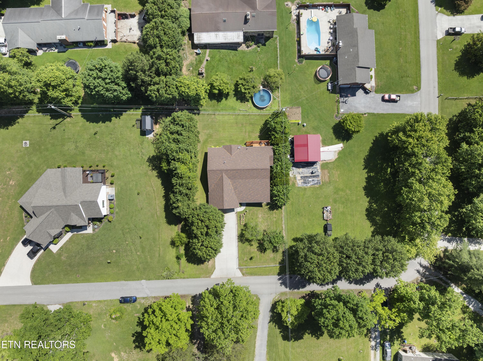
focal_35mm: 24
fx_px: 335
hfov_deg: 71.6
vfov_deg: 56.8
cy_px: 180
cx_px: 242
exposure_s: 1/100
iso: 130
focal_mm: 12.29
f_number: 2.8
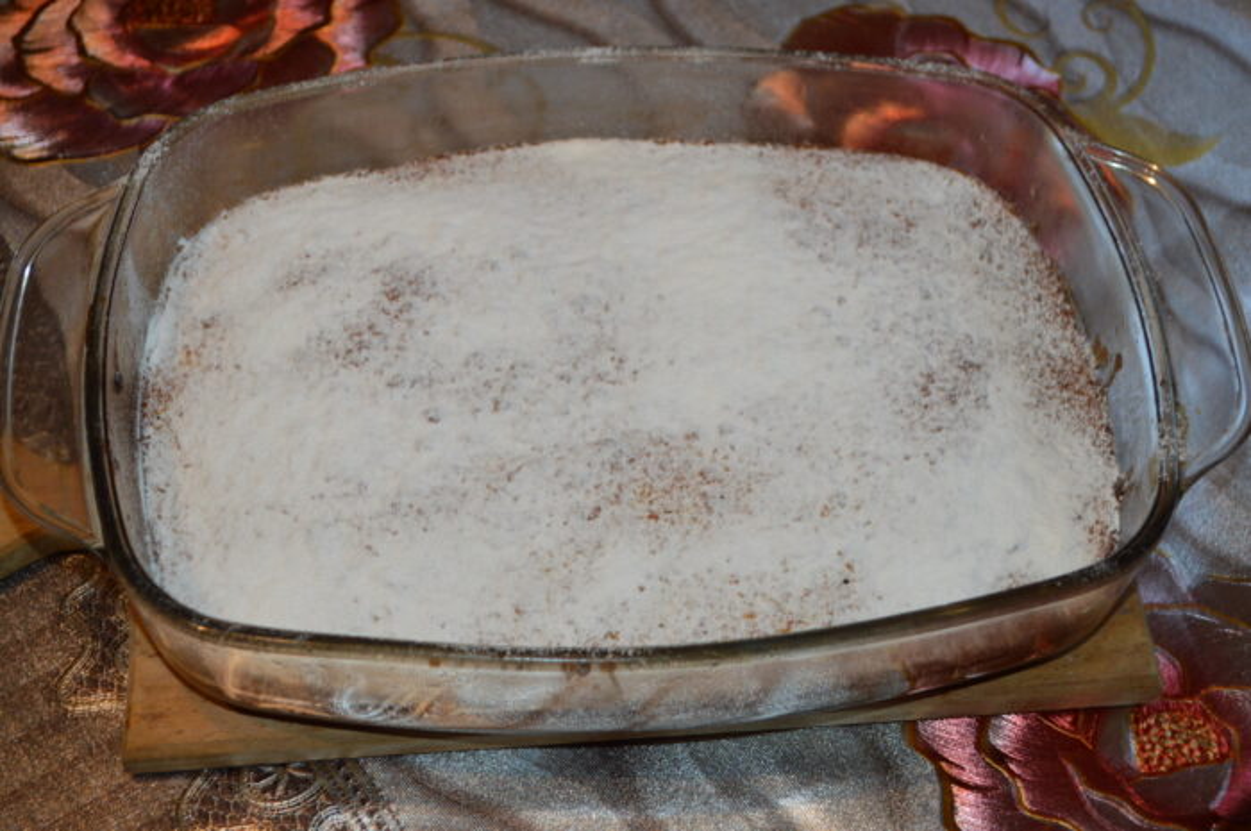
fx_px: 2083
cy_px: 416
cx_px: 626
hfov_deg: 33.4
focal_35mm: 60
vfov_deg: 22.6
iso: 800
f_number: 5.3
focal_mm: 40
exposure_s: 1/60
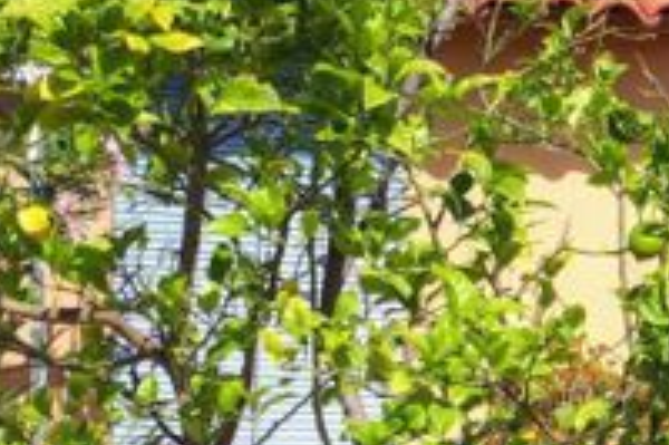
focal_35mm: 99
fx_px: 1838
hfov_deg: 19.6
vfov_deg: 13.7
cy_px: 361
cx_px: 768
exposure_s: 1/1274
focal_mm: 3.6
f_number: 1.9
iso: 40
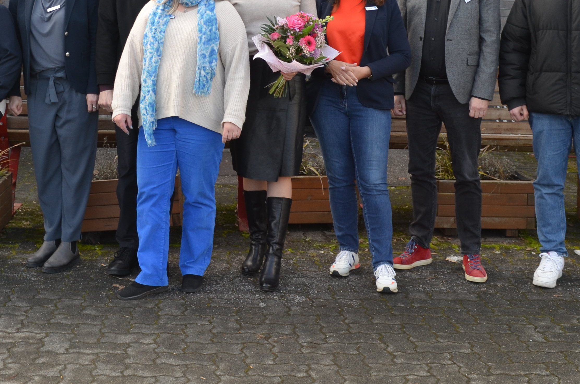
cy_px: -20
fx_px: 965
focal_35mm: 60
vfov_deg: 21.5
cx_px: 204
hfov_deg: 33.2
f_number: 5.6
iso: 200
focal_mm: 18
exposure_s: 1/125
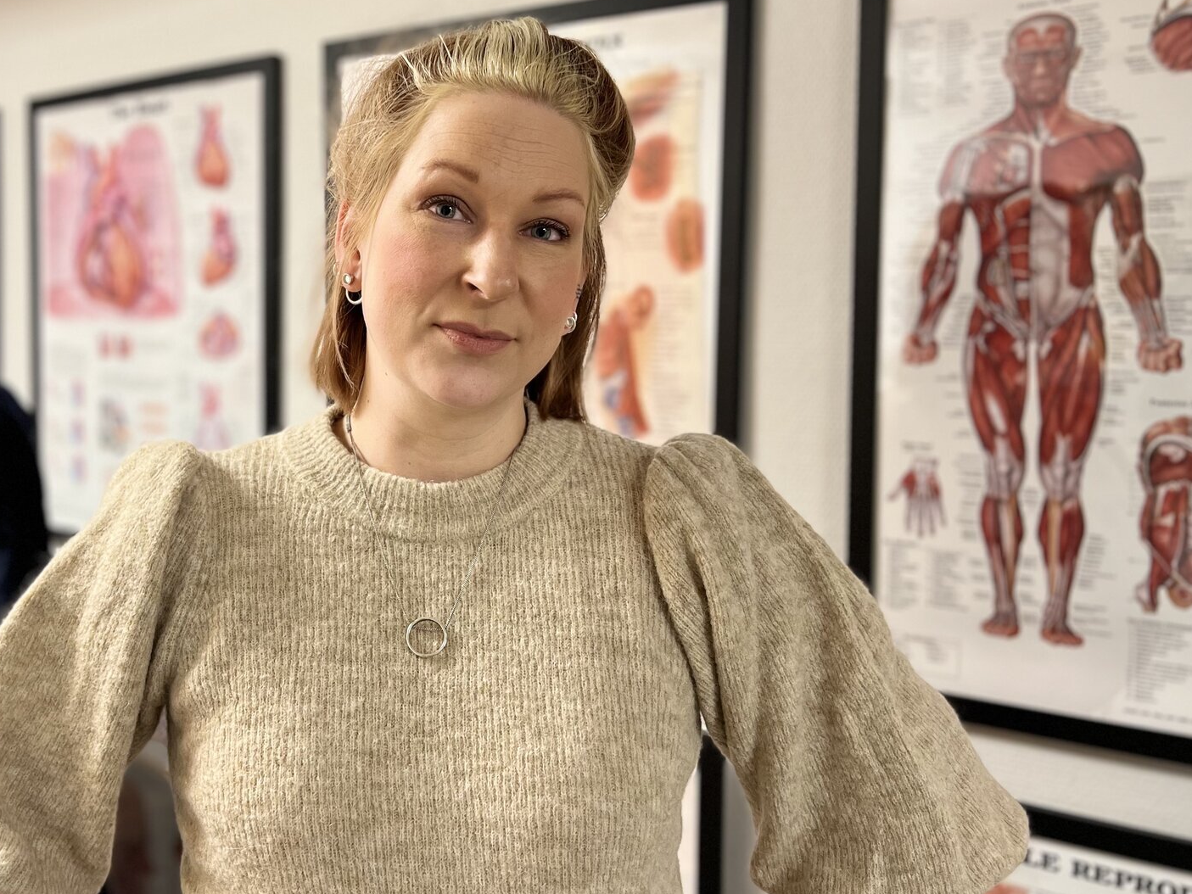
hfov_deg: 49.1
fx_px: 1274
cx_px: 376
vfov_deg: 38.6
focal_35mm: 37
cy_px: 393
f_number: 1.5
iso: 100
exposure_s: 1/50
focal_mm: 5.7
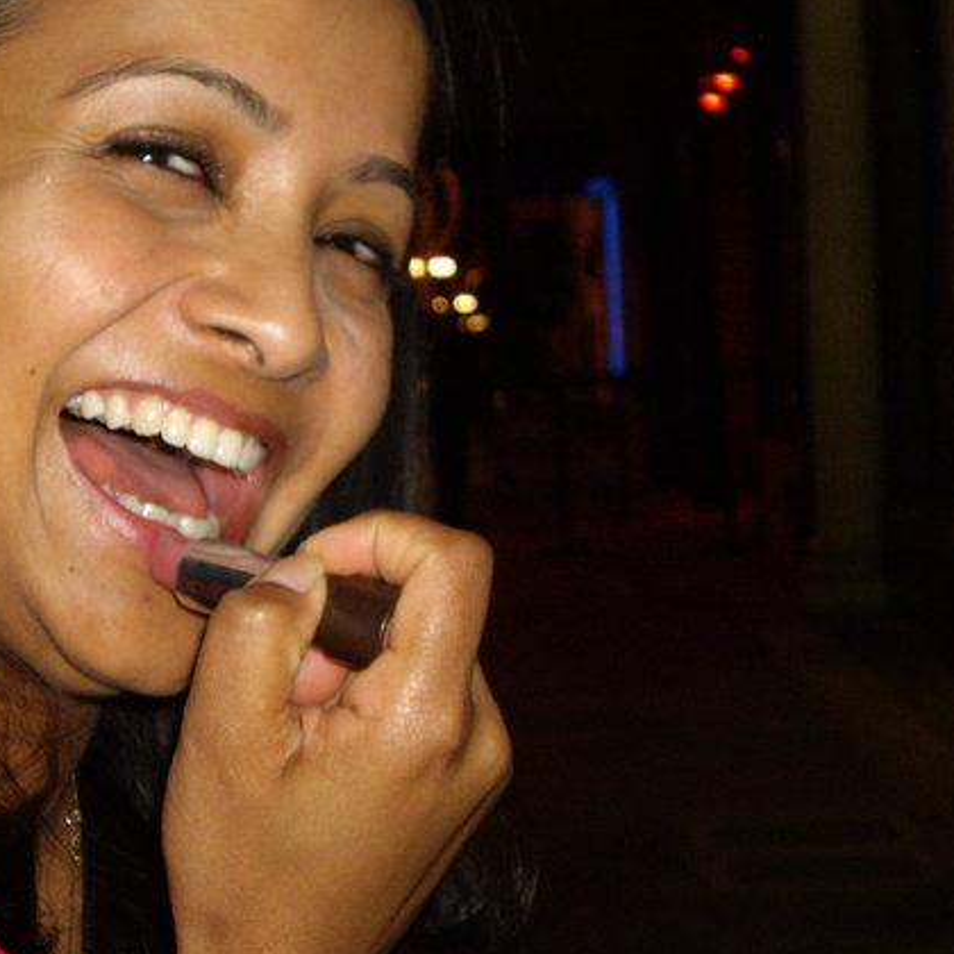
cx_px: 370
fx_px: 2307
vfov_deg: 23.3
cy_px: 416
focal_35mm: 74
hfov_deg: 23.3
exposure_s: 1/60
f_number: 3.3
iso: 200
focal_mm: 9
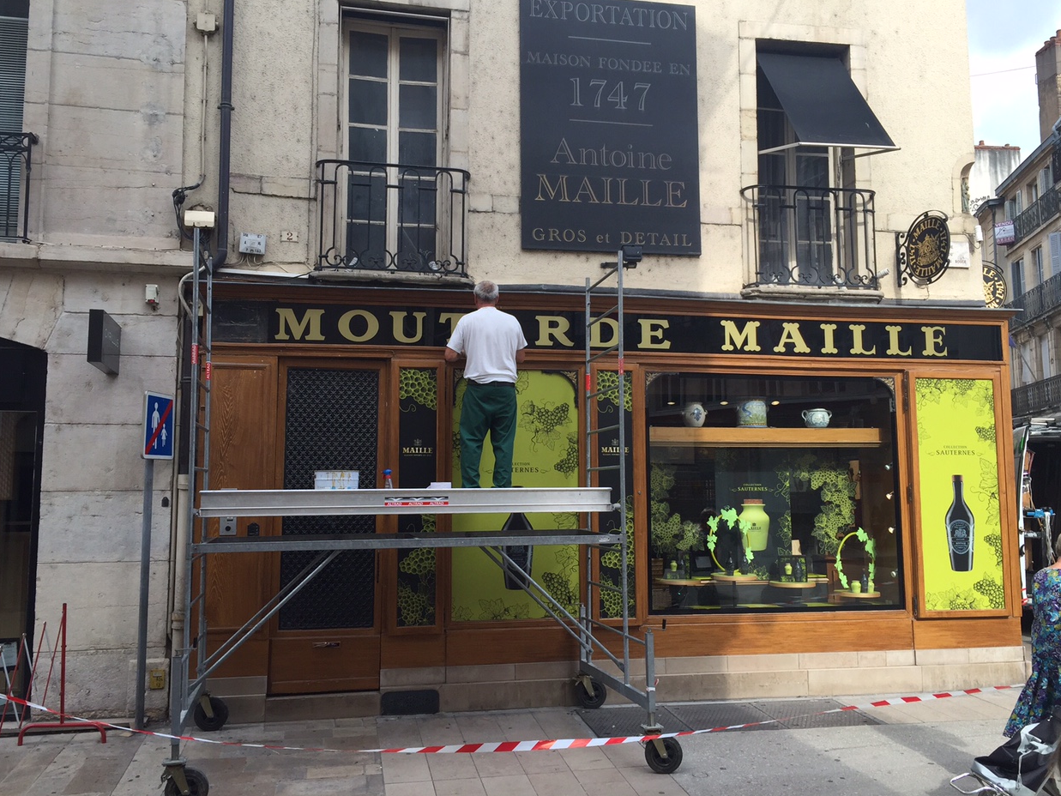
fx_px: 920
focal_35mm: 30
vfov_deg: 46.8
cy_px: 391
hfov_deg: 60.0
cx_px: 519
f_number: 2.2
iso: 32
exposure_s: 1/706
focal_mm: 4.15
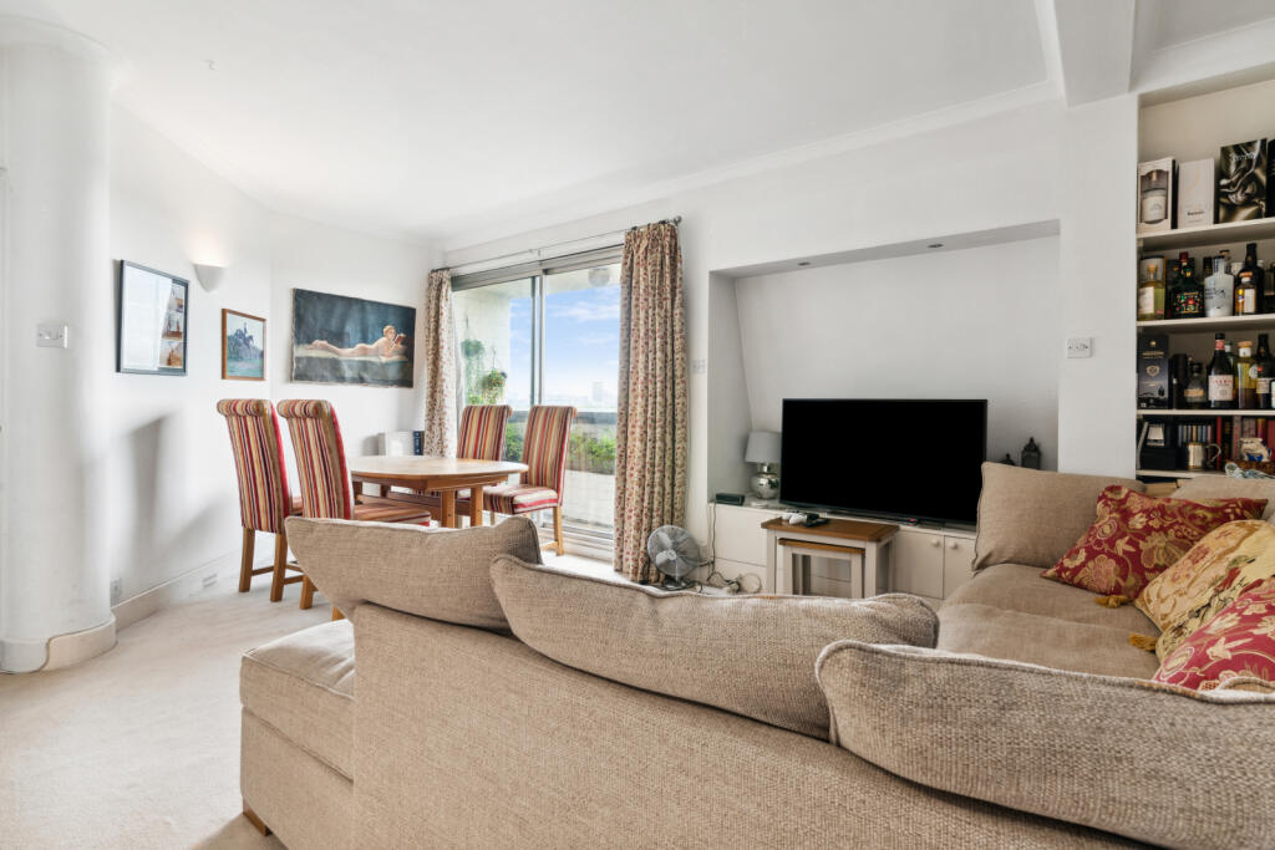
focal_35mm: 16
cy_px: 425
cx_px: 638
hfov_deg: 96.7
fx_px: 567
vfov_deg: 73.8
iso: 400
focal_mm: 16
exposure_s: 1/5
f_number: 11
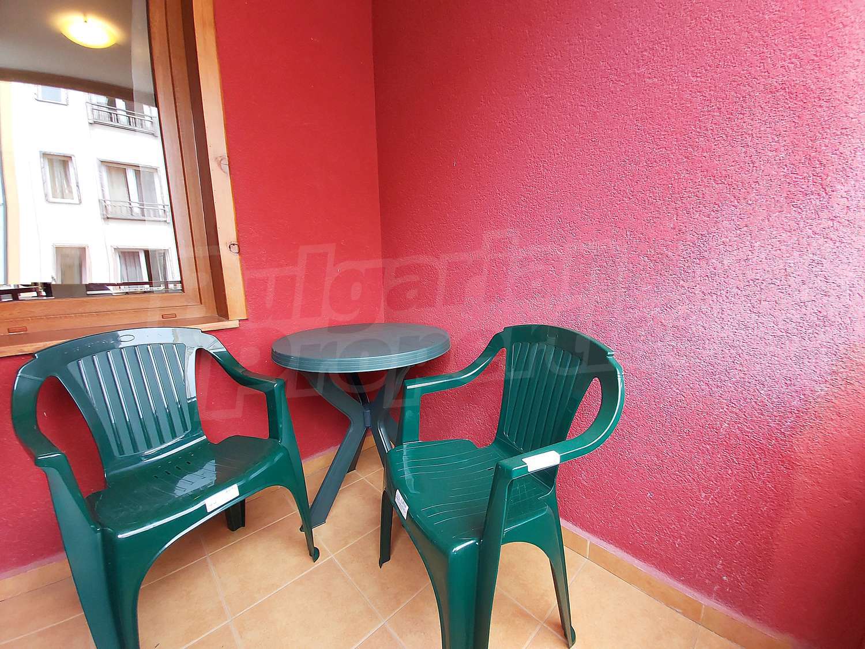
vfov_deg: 94.5
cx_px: 432
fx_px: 300
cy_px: 324
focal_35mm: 12
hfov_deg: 110.5
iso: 50
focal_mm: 1.42
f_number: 2.2
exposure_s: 1/50
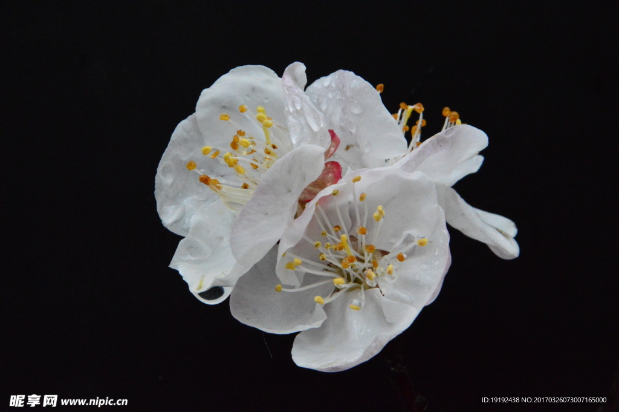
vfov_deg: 3.1
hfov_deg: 4.6
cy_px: 206
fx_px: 7731
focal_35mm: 450
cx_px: 310
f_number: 18
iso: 6400
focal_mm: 300
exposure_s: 1/100
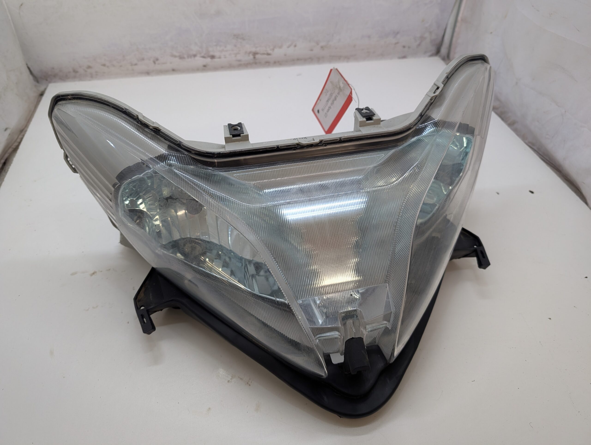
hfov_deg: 71.5
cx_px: 296
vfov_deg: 56.9
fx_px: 410
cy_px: 222
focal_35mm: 24
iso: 75
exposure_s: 1/70.4
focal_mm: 6.9
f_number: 1.68
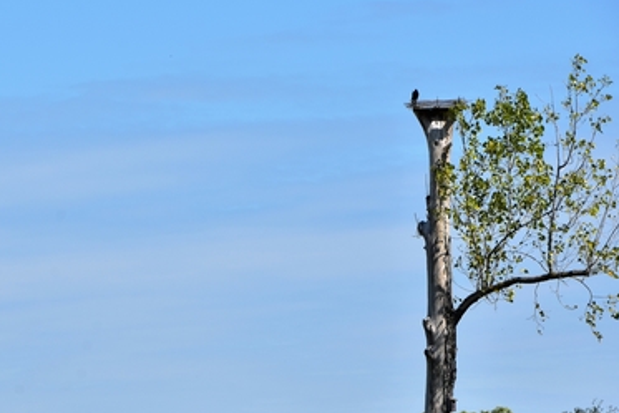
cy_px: 312
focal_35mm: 294
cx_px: 151
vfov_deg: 4.7
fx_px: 5057
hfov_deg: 7.0
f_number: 11
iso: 100
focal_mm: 122
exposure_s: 1/160
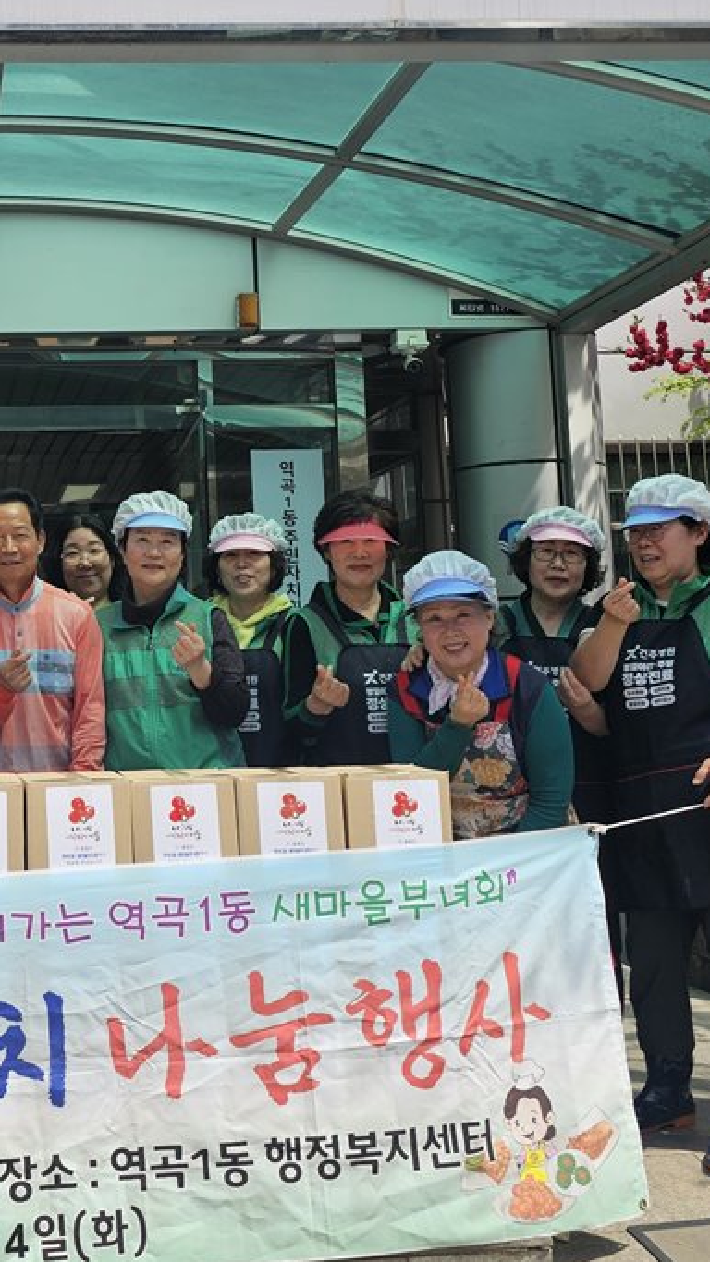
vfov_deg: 46.1
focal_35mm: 44
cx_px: -17
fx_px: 1473
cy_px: 503
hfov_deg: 25.6
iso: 10
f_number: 1.7
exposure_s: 1/641
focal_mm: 6.3
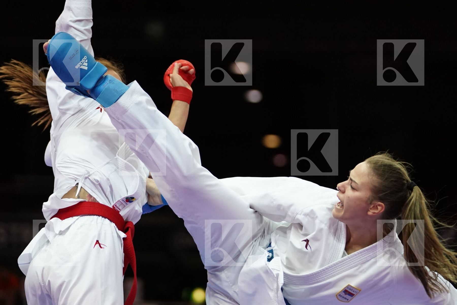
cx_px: 228
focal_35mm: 198
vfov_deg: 6.9
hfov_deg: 10.4
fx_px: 2513
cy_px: 152
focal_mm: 132
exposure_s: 1/1000
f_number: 2.8
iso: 4000
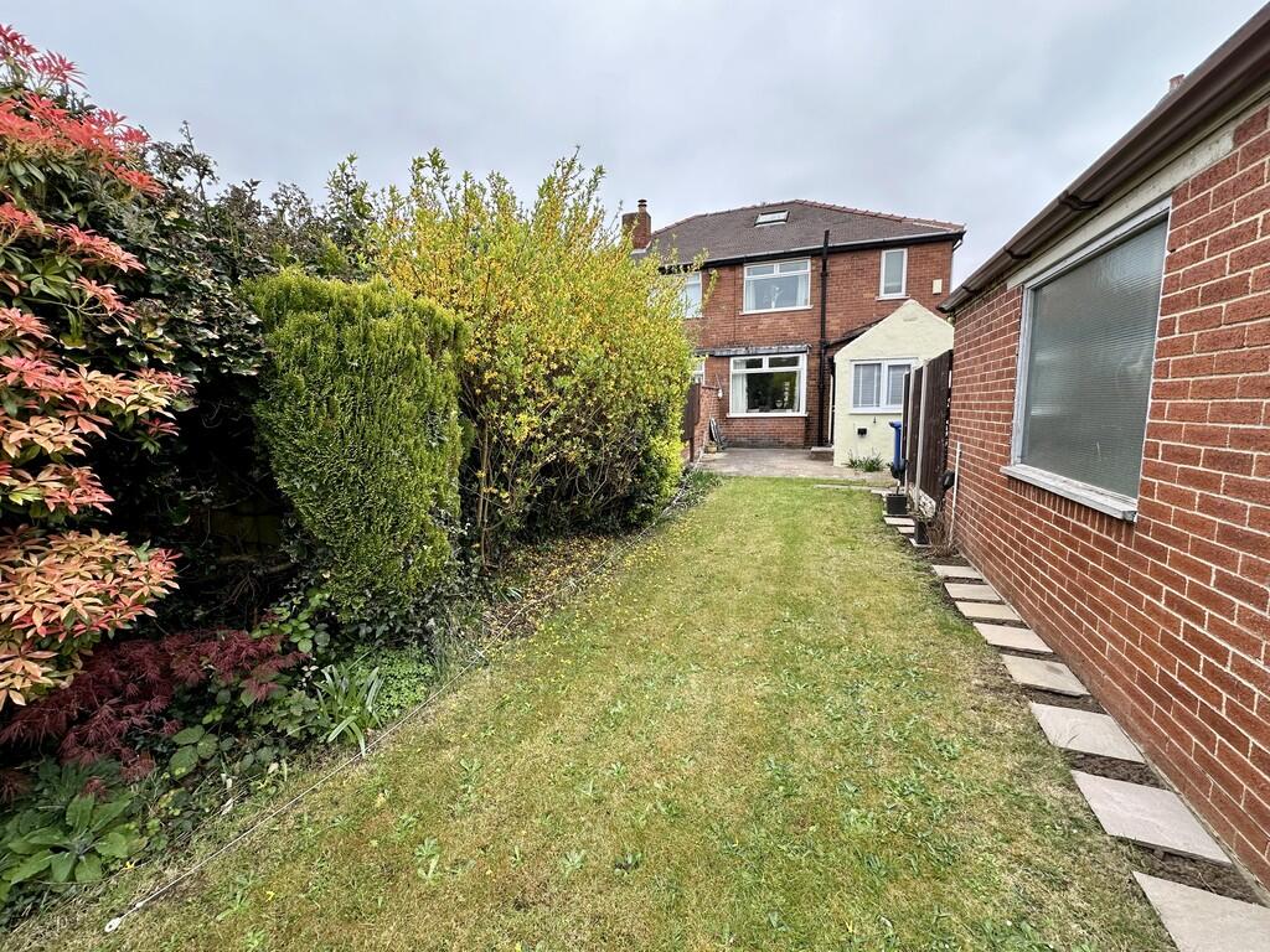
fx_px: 514
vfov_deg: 85.7
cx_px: 635
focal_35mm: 14
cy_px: 476
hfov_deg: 102.1
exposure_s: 1/146
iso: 40
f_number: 2.2
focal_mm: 2.22
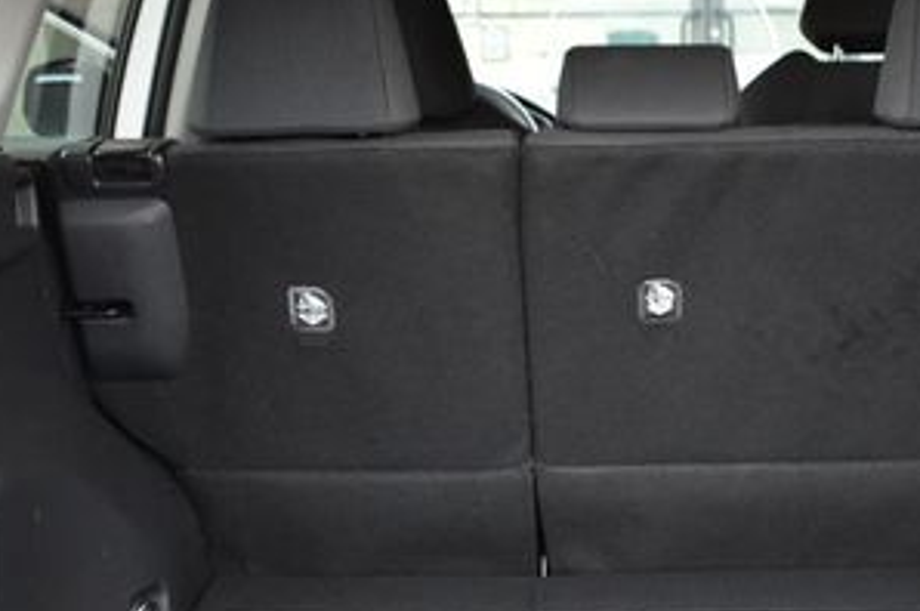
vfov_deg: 18.0
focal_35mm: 74
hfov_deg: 27.0
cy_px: 592
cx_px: 670
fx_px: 1891
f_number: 4.5
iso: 1600
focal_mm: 23
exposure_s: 1/15
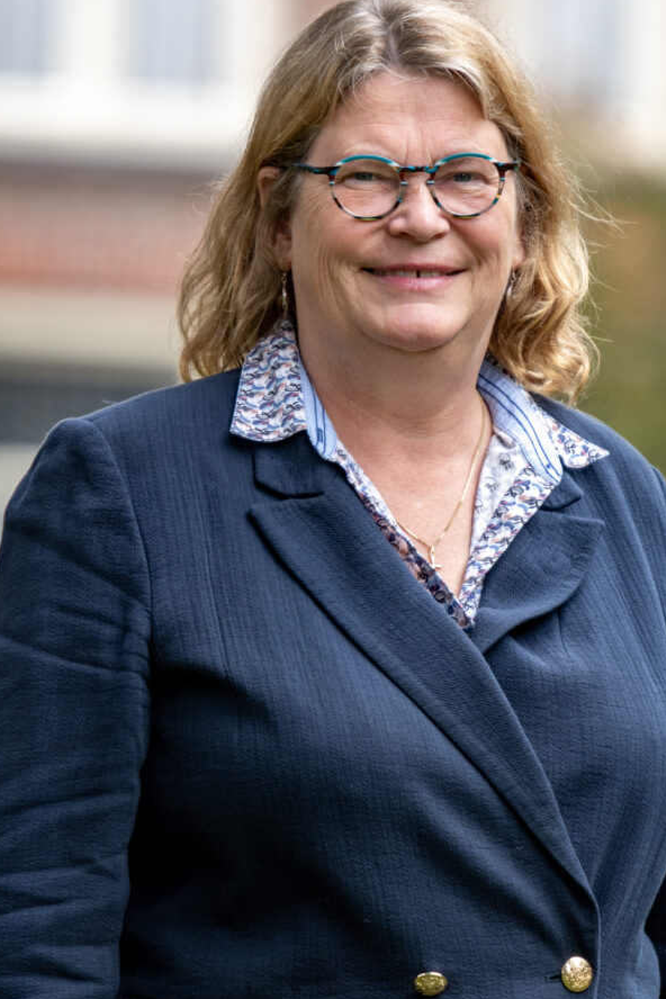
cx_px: 379
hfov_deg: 2.0
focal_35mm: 692
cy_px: 508
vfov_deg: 3.0
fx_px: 19201
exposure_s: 1/160
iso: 800
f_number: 6.3
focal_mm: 400
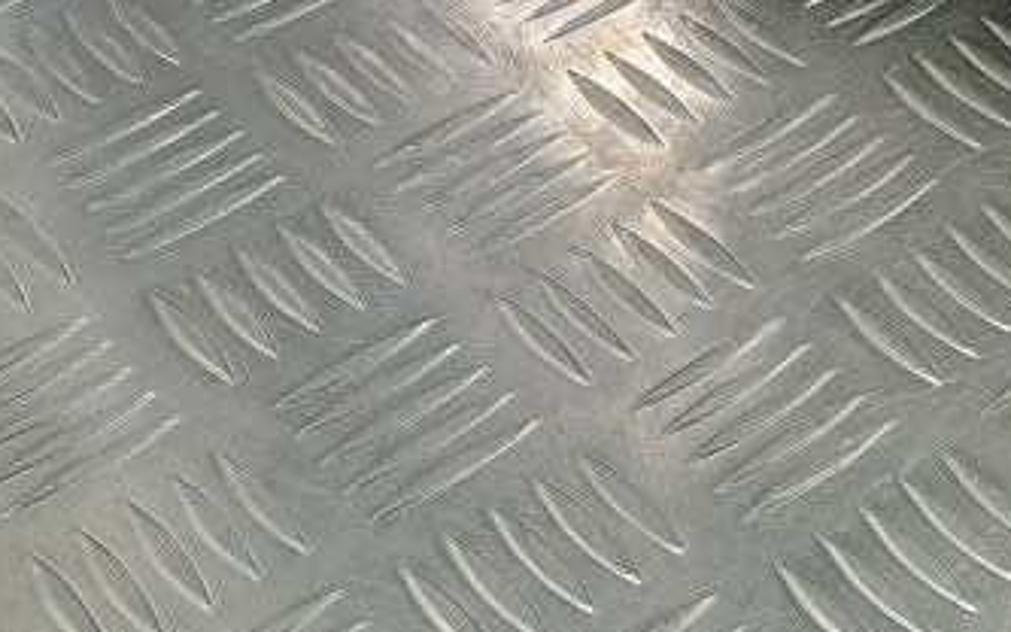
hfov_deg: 23.5
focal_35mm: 75
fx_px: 2066
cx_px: 1394
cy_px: -100
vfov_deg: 16.7
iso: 104
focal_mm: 4.11
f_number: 1.6
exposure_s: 1/50
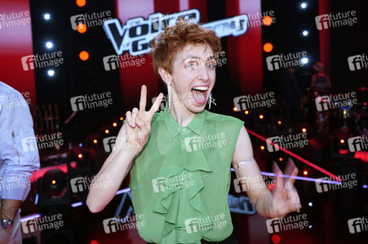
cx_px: 184
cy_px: 122
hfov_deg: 51.9
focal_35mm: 37
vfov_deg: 35.9
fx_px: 378
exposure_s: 1/100
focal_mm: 37
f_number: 4.5
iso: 1600
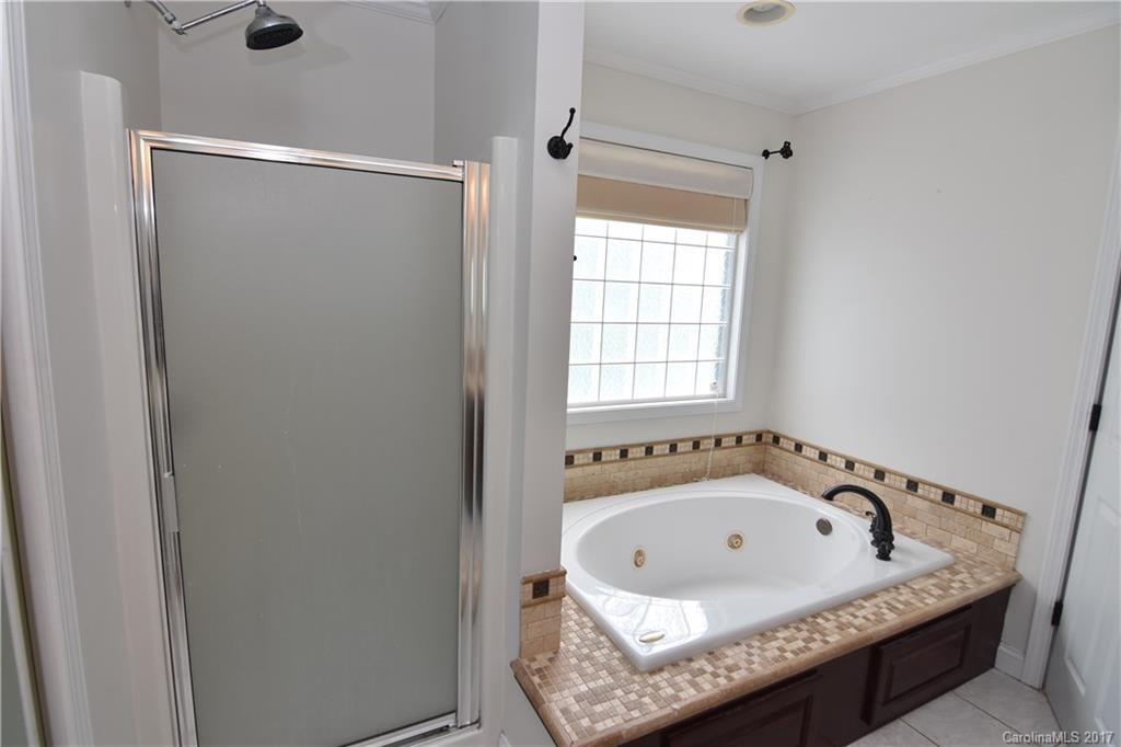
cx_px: 560
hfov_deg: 92.5
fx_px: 537
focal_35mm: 17
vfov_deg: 69.6
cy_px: 374
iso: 400
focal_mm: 11.5
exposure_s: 1/125
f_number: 5.6
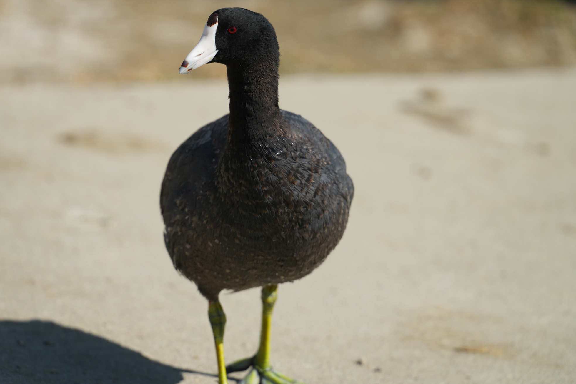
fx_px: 10590
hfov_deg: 3.1
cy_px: 195
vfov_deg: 2.1
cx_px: 260
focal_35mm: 662
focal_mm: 600
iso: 200
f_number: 5.6
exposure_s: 1/800
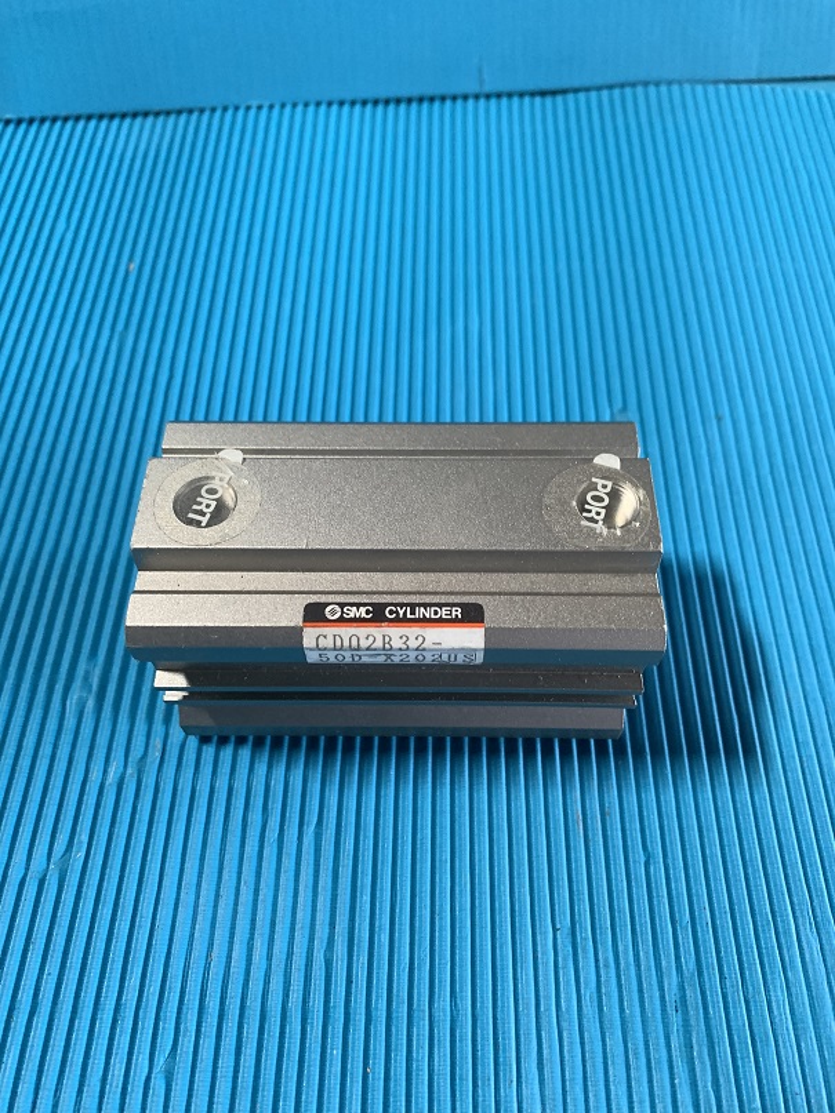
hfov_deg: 53.1
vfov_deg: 67.3
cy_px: 556
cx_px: 418
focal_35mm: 26
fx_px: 836
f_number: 1.8
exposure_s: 1/60
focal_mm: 4.25
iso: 320
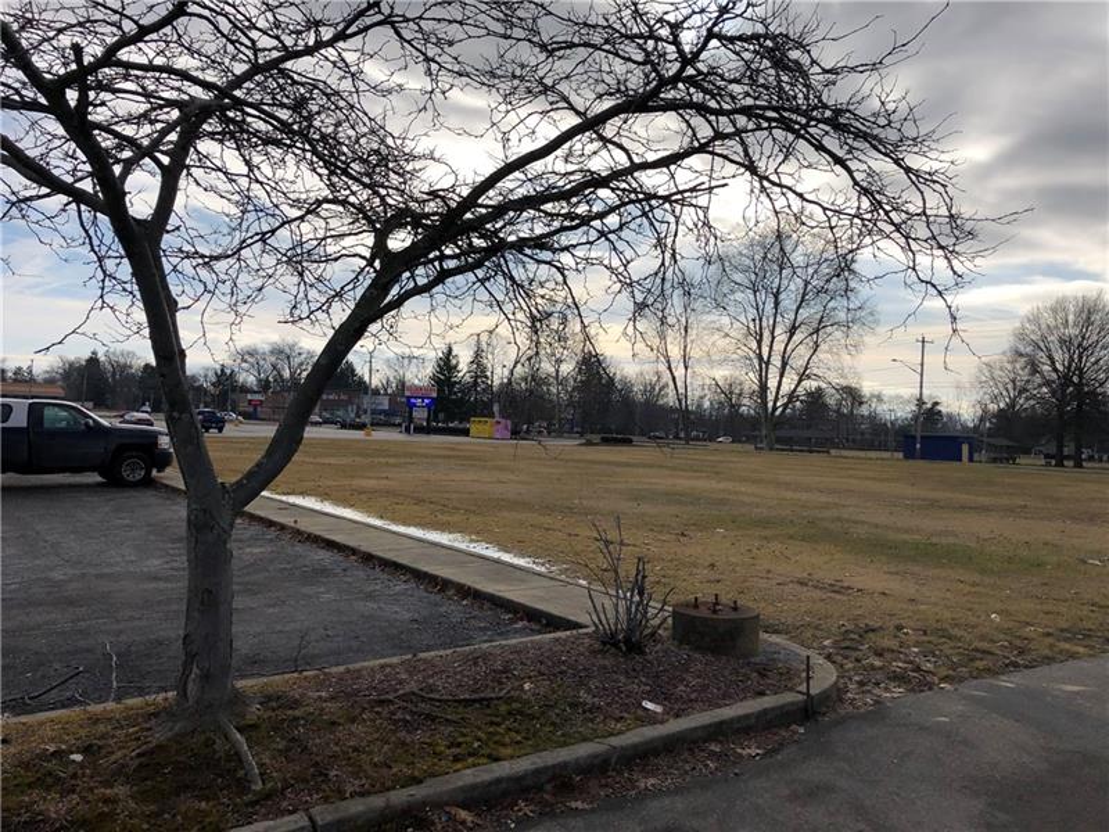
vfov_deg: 49.7
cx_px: 554
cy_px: 416
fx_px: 897
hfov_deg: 63.4
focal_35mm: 28
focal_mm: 4
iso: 20
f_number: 1.8
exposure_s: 1/4808
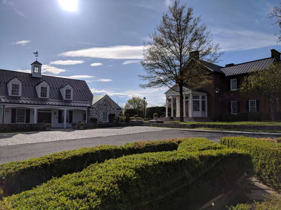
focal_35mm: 26
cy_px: 105
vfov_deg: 53.1
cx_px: 140
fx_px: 211
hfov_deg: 67.3
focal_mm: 4.67
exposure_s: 1/15625
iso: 74
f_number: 2
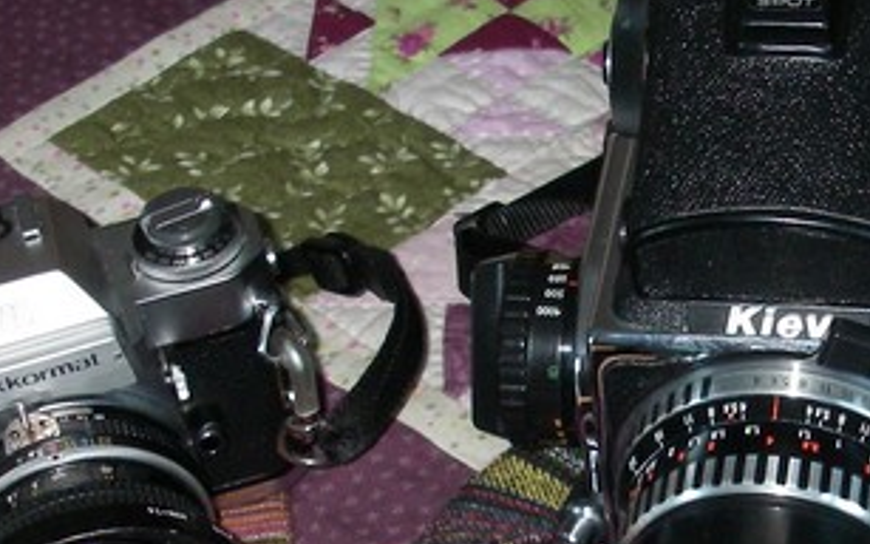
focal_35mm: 105
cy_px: 476
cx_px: 694
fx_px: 2490
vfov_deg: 12.4
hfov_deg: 19.6
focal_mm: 6.3
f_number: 3.3
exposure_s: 1/40
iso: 200
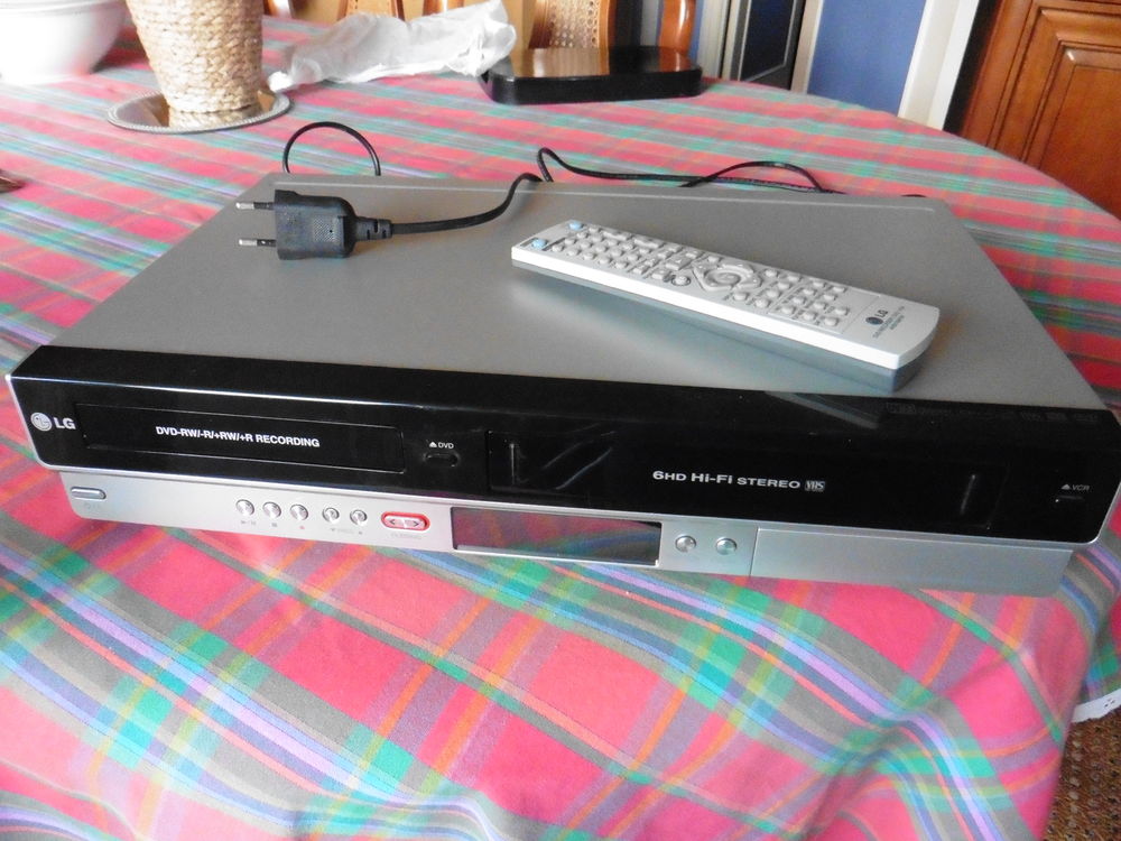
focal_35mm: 24
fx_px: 777
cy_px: 420
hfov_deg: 71.6
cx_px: 560
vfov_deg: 56.8
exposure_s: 1/320
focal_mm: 4.3
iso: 1600
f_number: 3.3
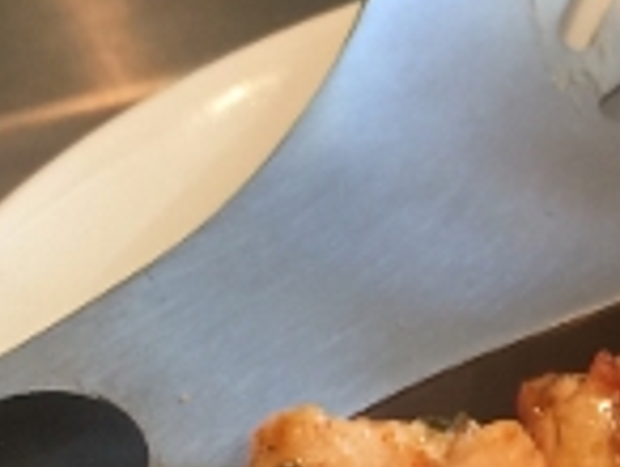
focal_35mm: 129
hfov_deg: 14.7
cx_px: 781
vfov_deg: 11.1
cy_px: 692
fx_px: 2314
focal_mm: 4.15
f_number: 2.2
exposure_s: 1/40
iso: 32
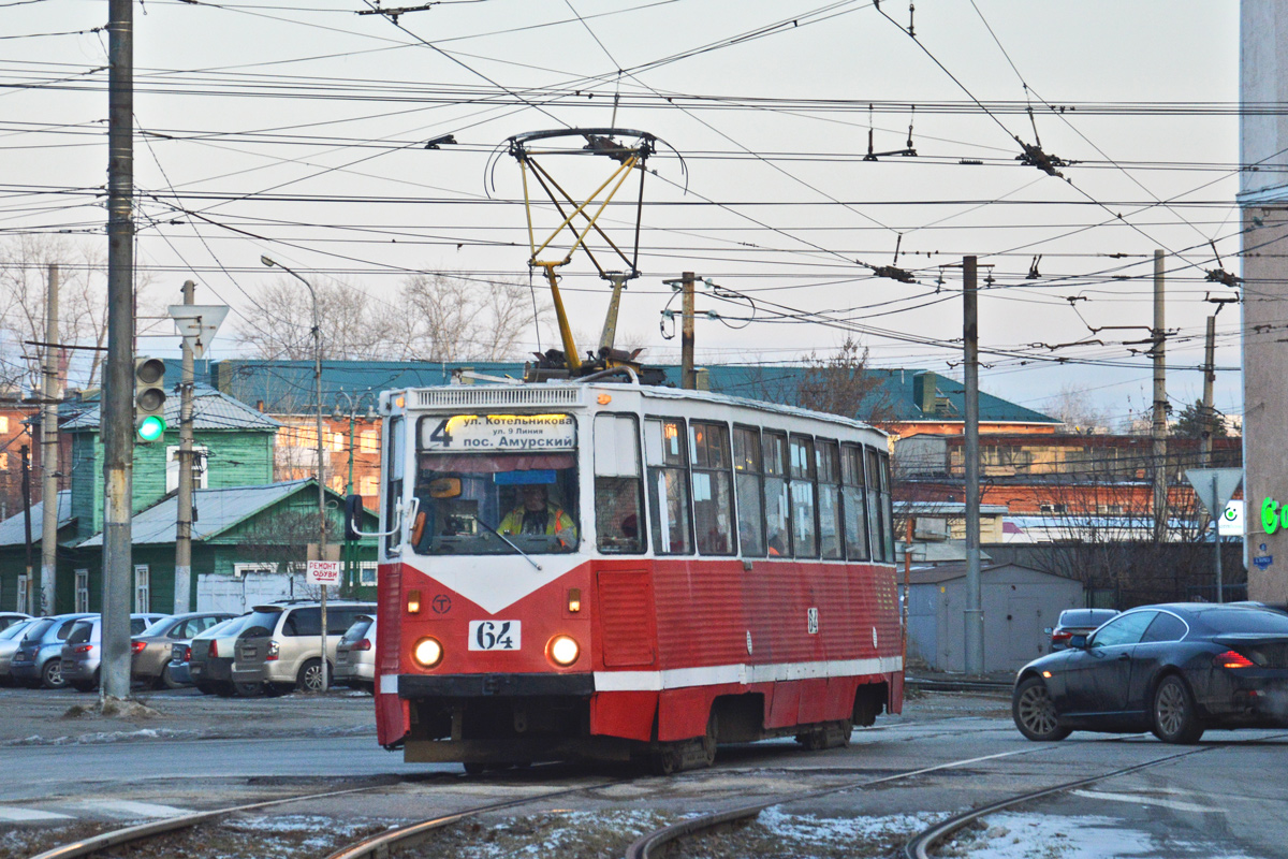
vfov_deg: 10.2
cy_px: 430
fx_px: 4830
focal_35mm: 135
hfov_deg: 15.2
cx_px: 644
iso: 400
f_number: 5.6
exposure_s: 1/50
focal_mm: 90
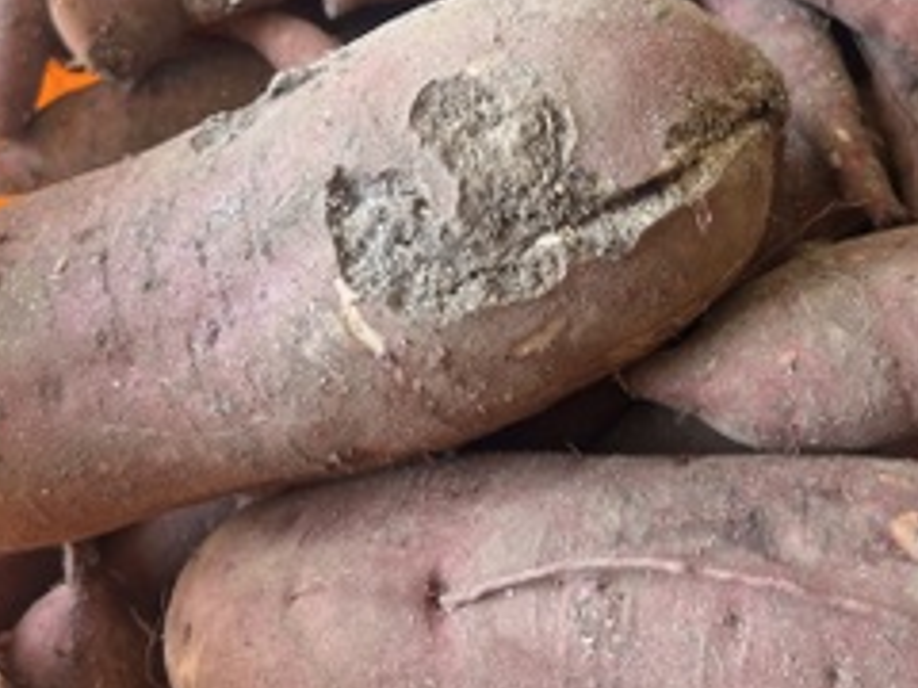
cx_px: 558
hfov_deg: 36.7
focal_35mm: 52
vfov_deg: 27.4
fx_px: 1379
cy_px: 122
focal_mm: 5.7
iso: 40
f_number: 1.5
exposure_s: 1/121
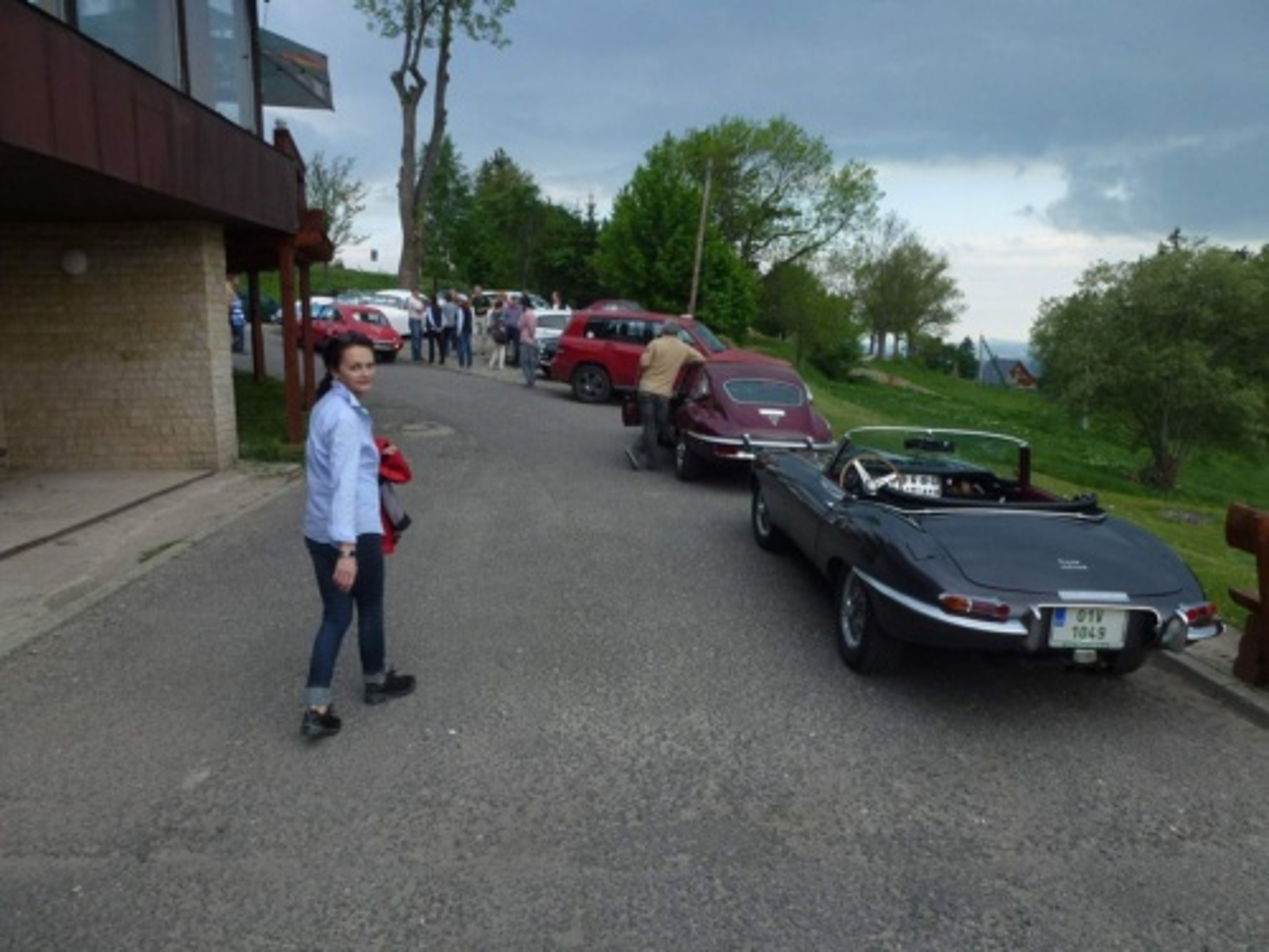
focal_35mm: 24
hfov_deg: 71.6
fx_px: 880
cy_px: 476
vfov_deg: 56.8
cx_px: 634
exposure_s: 1/160
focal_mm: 4.3
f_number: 4
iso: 100
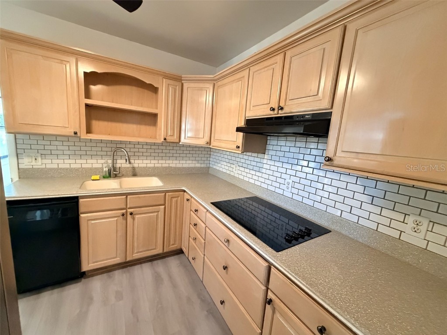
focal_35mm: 14
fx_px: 181
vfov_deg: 85.7
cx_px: 224
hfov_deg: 102.1
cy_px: 168
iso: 800
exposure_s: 1/60
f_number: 2.2
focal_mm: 2.22
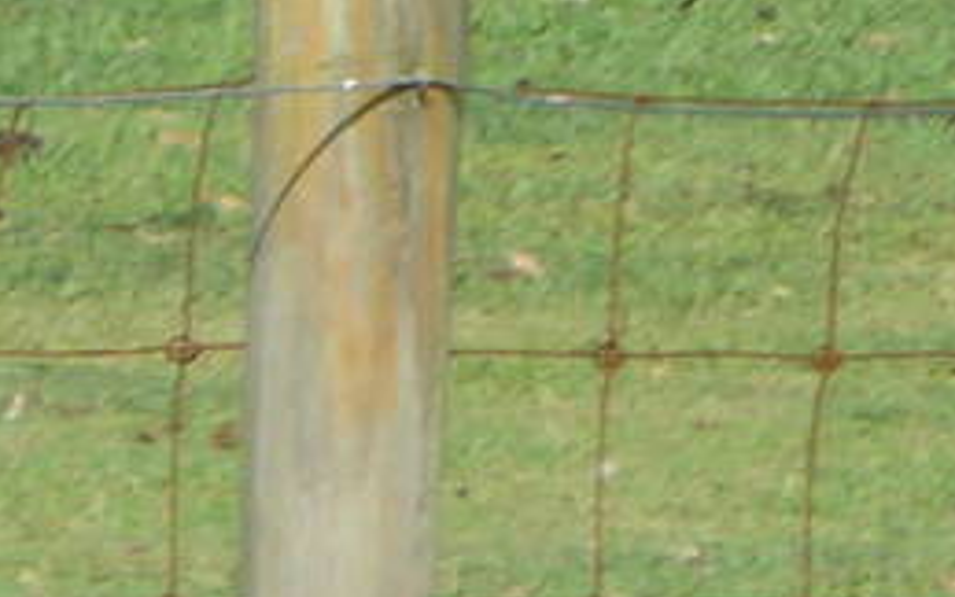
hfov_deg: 2.0
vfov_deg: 1.3
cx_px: -133
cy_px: -181
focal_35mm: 1046
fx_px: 27230
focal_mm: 25.9
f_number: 5.4
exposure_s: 1/320
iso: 100
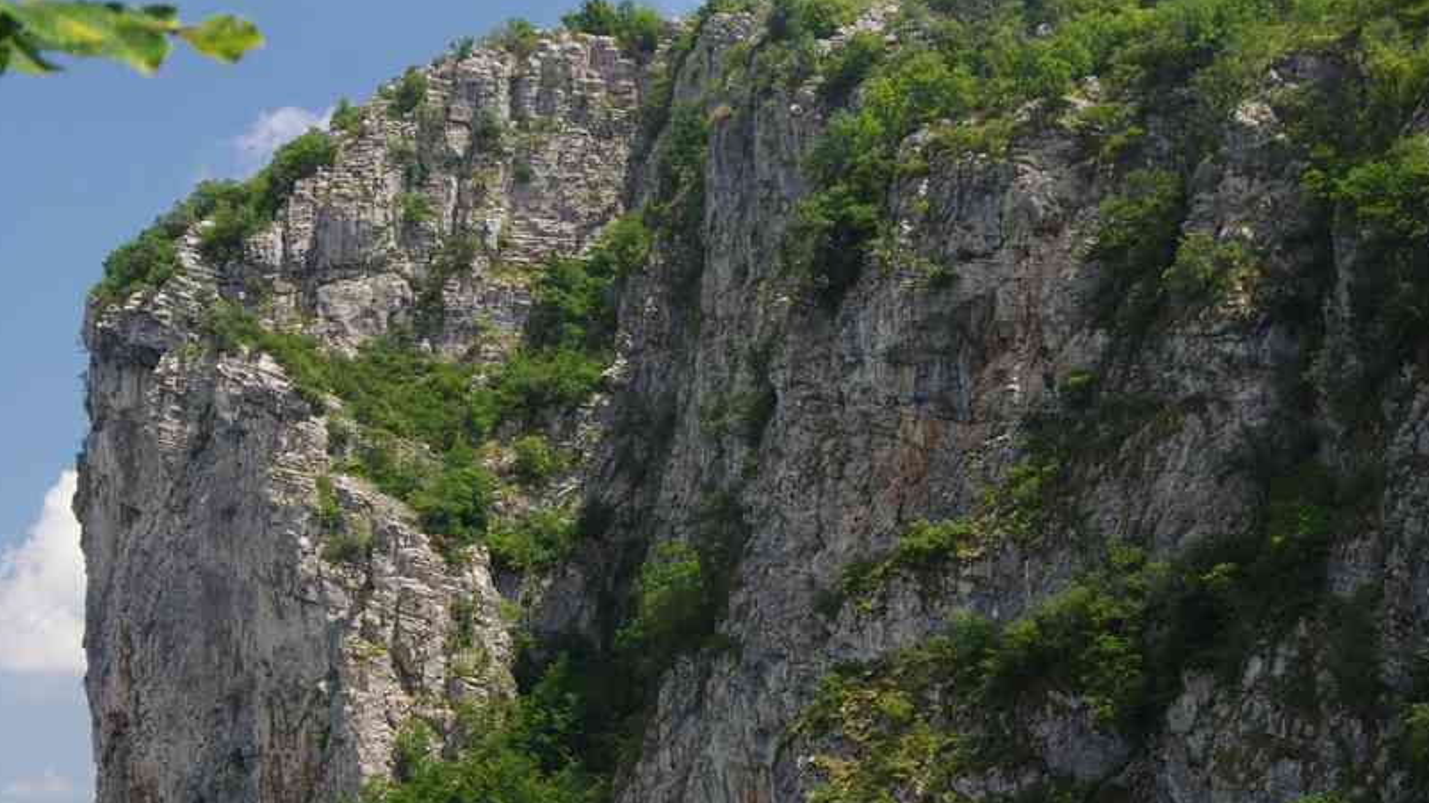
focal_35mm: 94
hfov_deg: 22.7
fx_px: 3562
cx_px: 592
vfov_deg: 12.9
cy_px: 386
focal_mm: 47.5
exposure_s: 1/80
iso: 200
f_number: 9
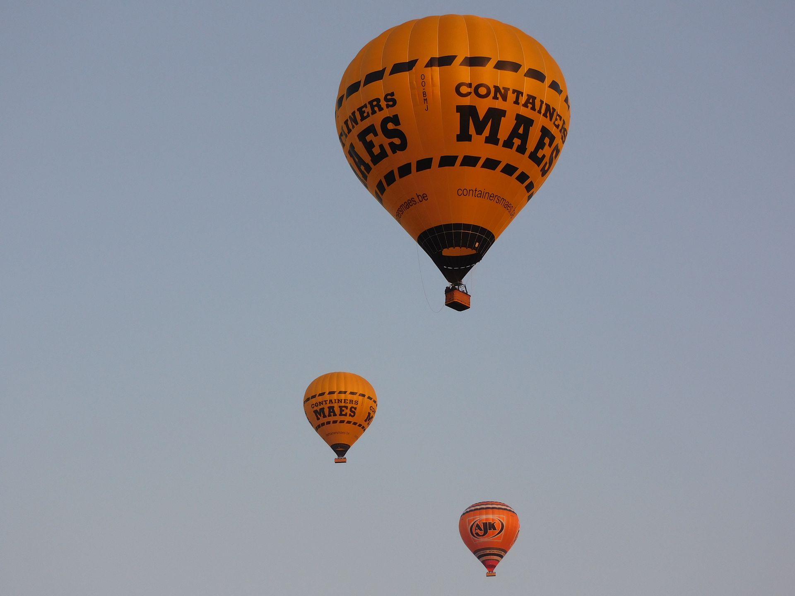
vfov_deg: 11.9
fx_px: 2871
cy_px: 298
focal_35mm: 125
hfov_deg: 15.8
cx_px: 398
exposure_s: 1/250
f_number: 5
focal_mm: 22.4
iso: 125
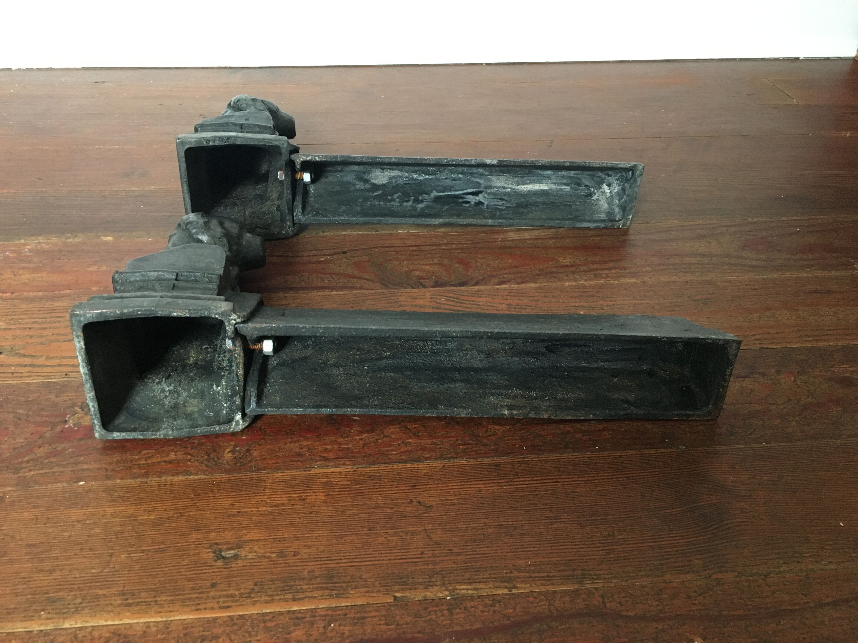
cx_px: 429
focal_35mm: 29
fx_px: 719
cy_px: 322
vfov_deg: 48.2
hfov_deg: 61.7
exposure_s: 1/25
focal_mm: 4.15
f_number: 2.2
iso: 200
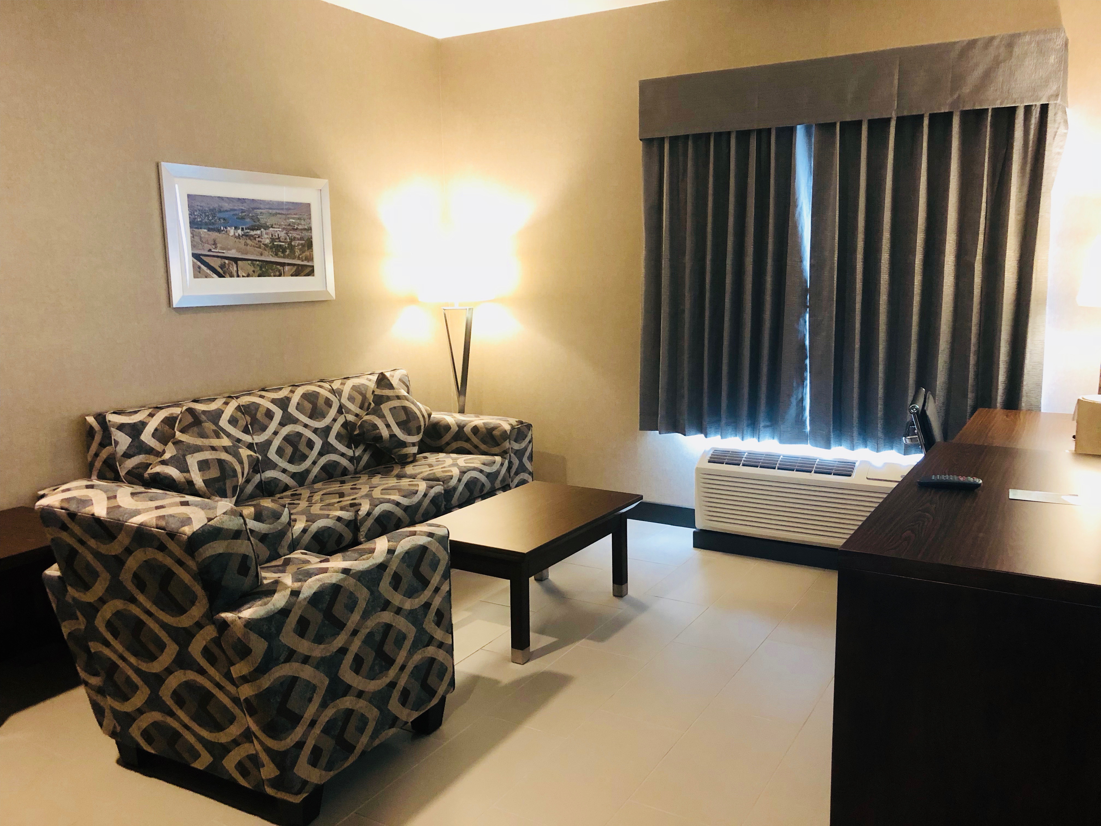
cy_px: 413
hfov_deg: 63.4
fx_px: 891
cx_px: 550
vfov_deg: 49.7
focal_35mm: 28
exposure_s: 1/7
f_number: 1.8
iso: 80
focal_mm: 3.99
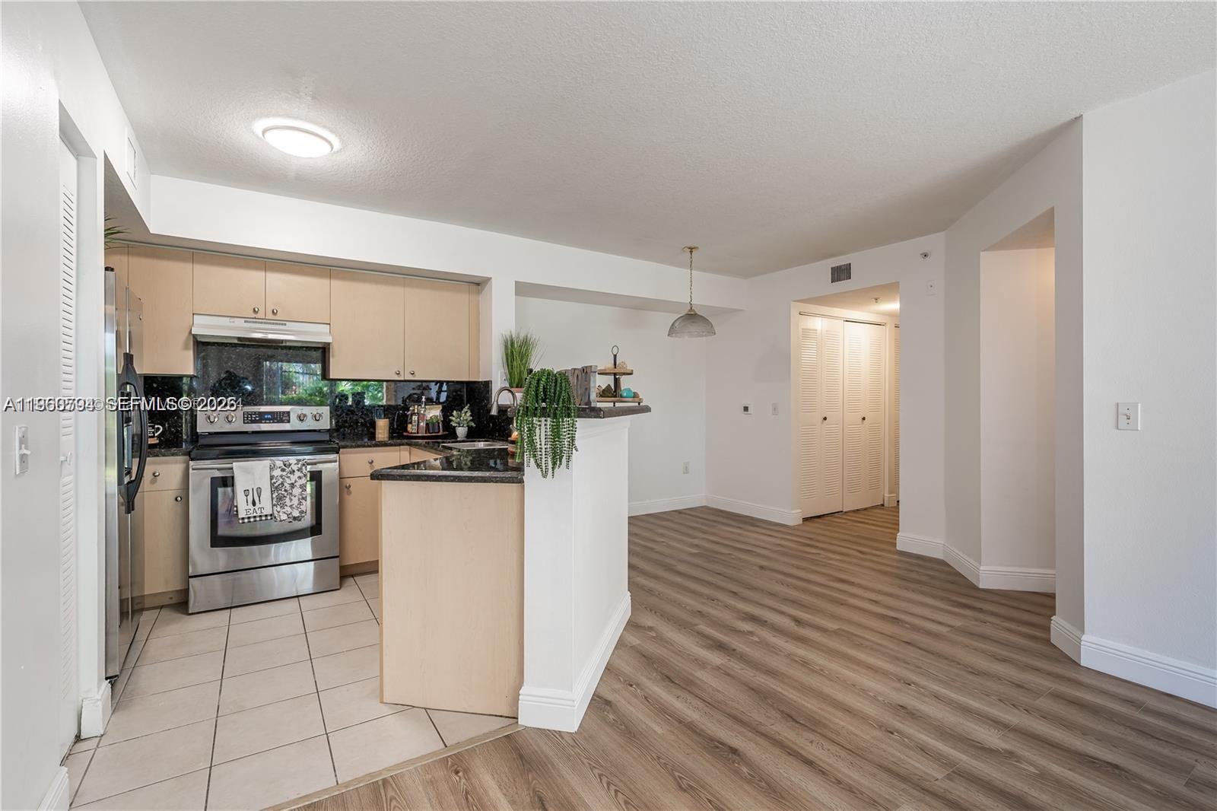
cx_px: 608
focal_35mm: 16
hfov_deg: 96.7
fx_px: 541
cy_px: 406
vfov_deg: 73.7
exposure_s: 1/5
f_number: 9
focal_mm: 16
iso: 100
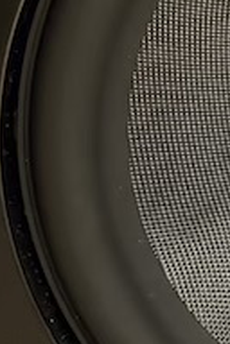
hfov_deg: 6.4
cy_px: 100
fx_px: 1993
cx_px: 447
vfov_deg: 9.9
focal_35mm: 208
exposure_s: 1/20
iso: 1000
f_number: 1.78
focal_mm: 6.76
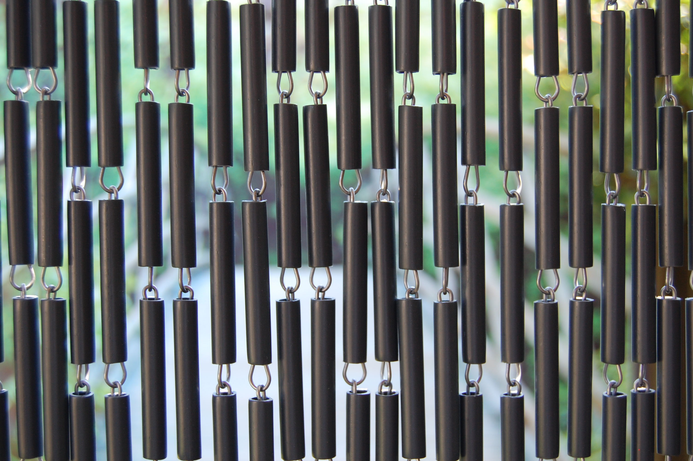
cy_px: 230
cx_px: 346
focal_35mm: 52
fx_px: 1010
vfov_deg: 25.7
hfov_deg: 37.9
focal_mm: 35
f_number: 5.6
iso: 400
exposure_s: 1/125
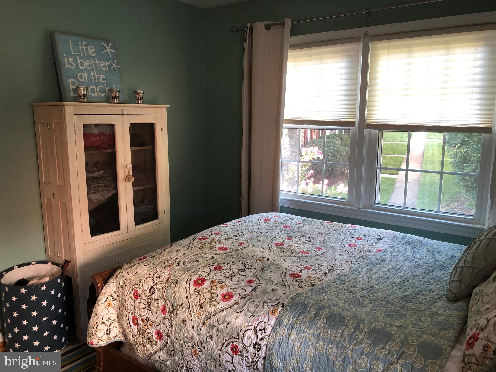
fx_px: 401
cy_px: 186
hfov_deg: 63.4
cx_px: 248
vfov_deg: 49.7
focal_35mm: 28
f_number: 1.8
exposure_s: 1/15
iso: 40
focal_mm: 3.99
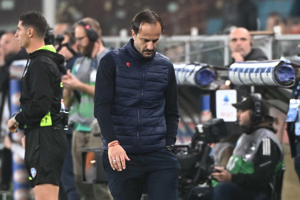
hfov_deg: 3.9
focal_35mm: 525
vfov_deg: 2.6
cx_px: 150
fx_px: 4375
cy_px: 100
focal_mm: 350
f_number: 4
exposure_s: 1/800
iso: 4000
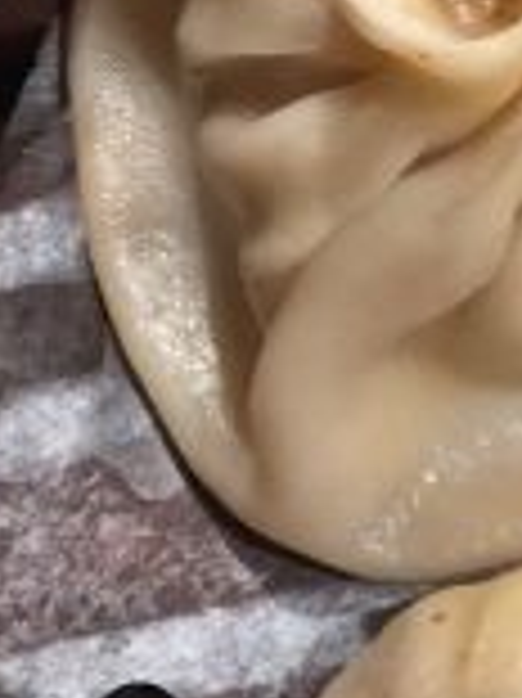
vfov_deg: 15.0
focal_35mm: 131
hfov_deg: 10.7
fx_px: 2638
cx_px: 916
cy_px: 437
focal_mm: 4.15
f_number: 2.2
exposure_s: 1/17
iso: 80
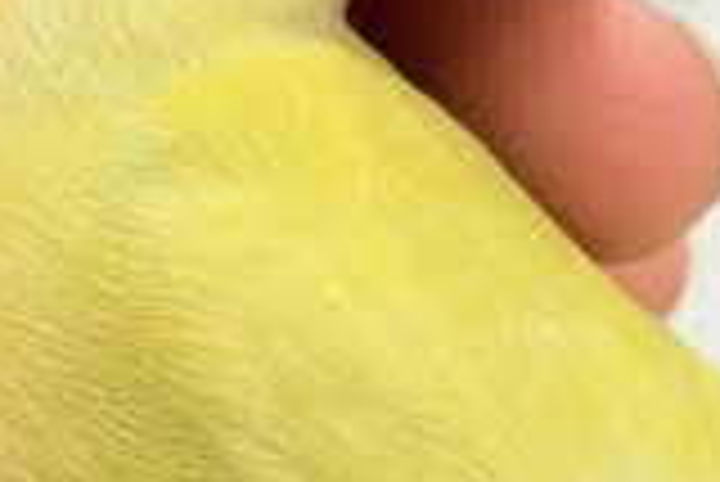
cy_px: 239
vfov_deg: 6.4
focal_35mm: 216
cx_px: 315
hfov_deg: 9.5
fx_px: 4324
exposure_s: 1/50
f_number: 1.6
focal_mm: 5.96
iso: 40
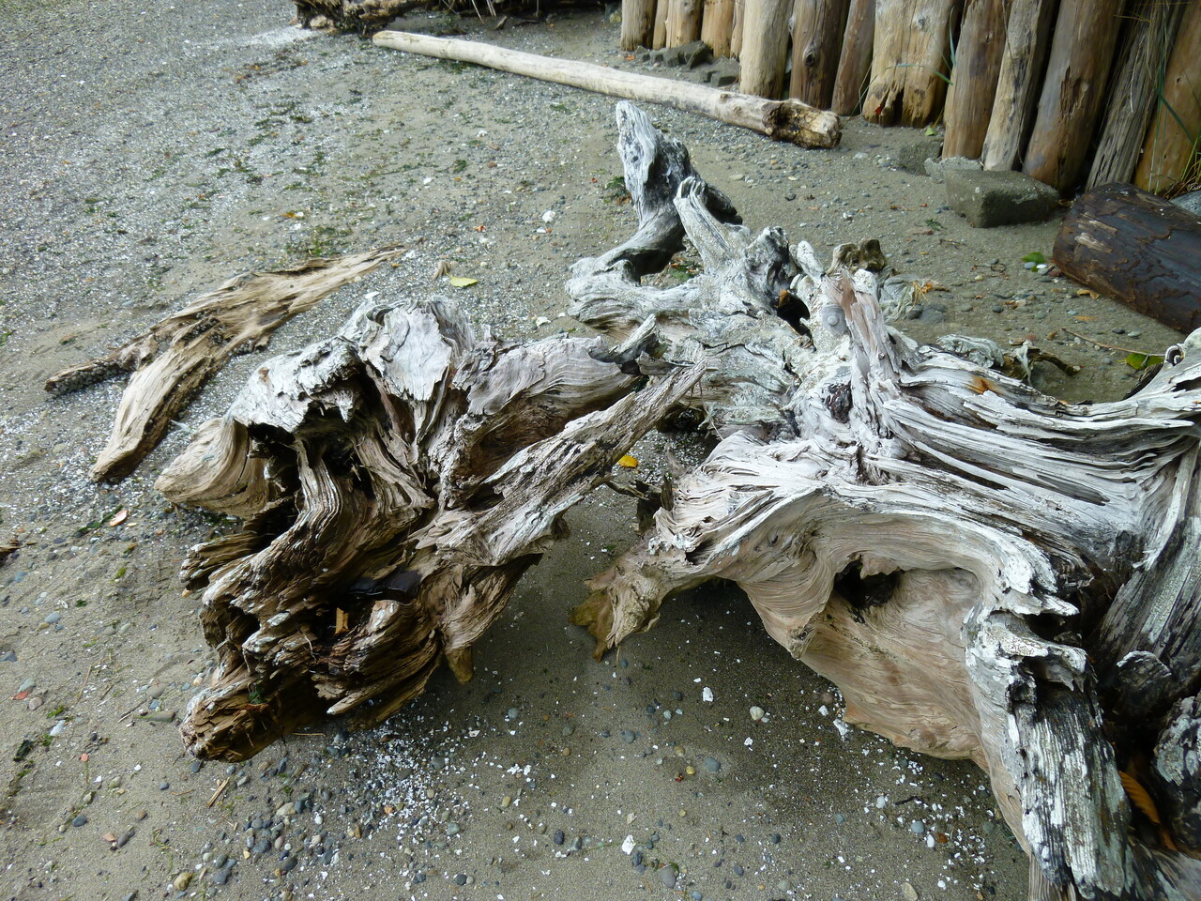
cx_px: 600
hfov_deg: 69.4
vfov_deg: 54.9
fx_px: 867
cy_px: 450
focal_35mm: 25
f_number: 3.3
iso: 80
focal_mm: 4.5
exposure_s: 1/125
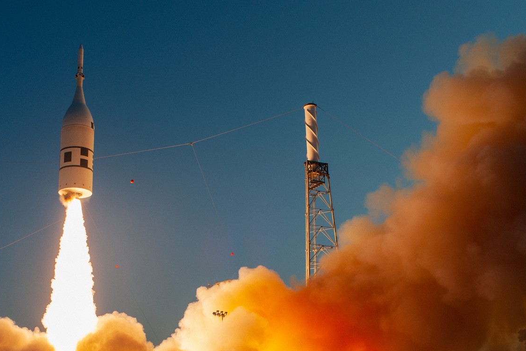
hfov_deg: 39.1
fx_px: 730
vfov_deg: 26.7
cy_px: 249
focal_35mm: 50
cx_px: 168
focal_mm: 35
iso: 200
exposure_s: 1/1600
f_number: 8
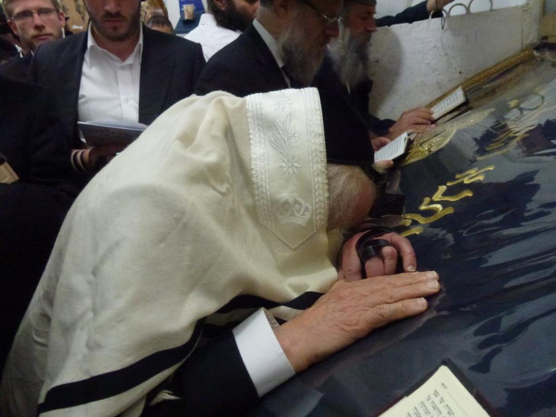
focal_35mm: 24
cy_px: 208
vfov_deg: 56.8
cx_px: 278
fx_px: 385
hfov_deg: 71.6
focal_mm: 4.3
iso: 800
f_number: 3.3
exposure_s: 1/60
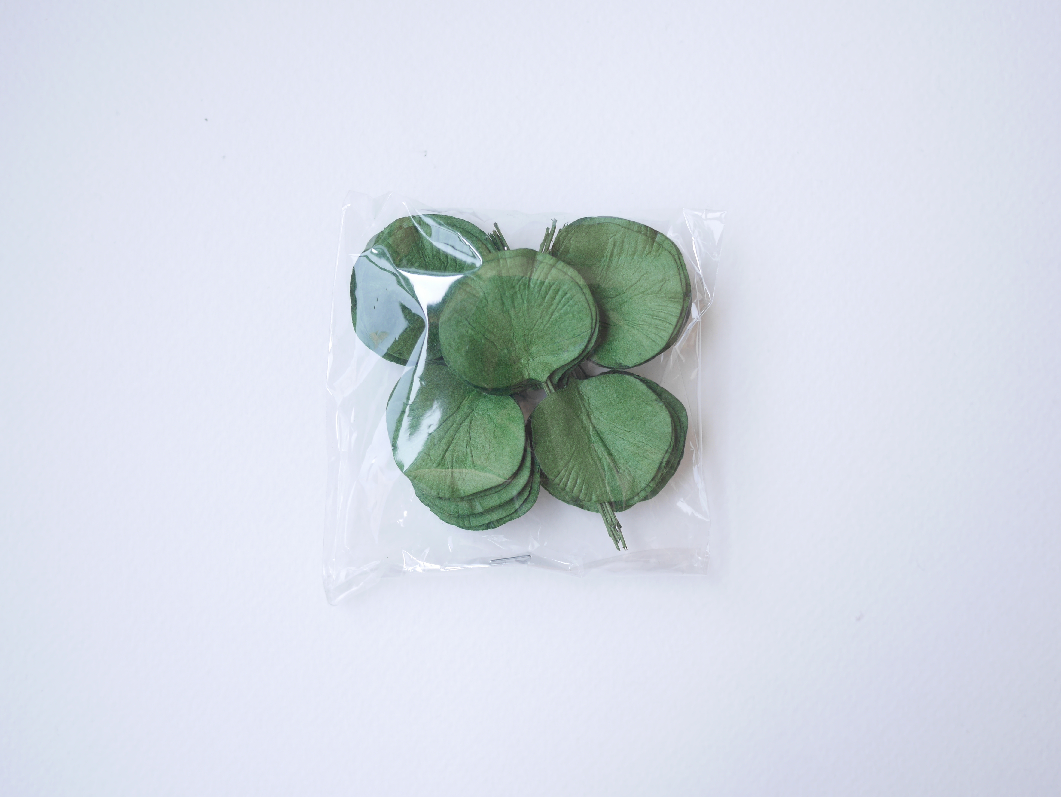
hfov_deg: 46.8
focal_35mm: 40
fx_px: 1227
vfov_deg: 36.0
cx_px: 530
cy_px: 398
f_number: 2.2
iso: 200
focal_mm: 20
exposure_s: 1/200
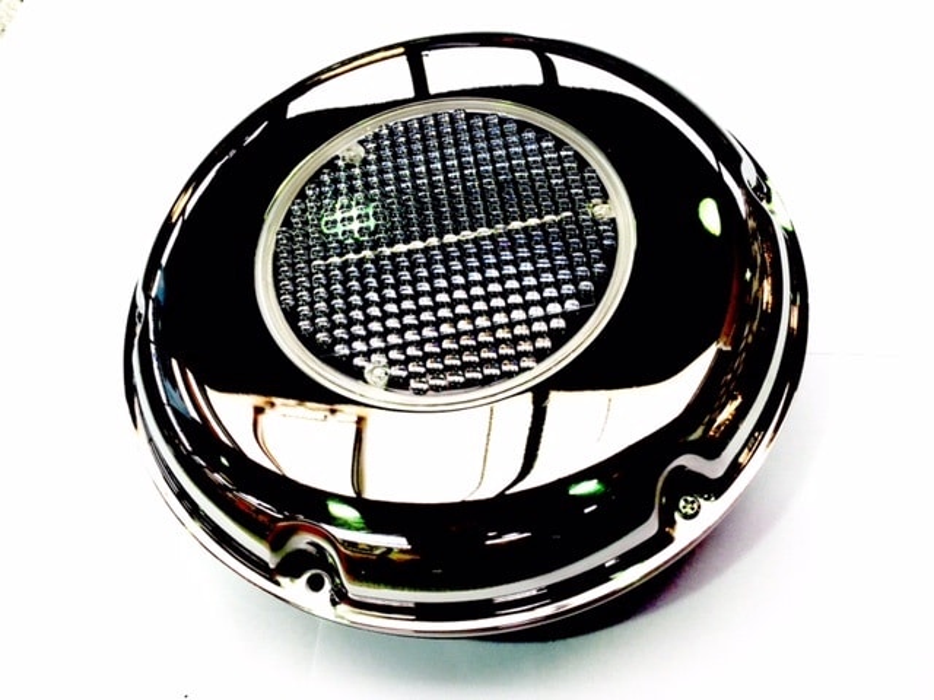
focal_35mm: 29
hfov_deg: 61.7
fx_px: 782
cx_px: 467
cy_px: 350
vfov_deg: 48.2
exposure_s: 1/50
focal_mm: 4.15
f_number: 2.2
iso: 32
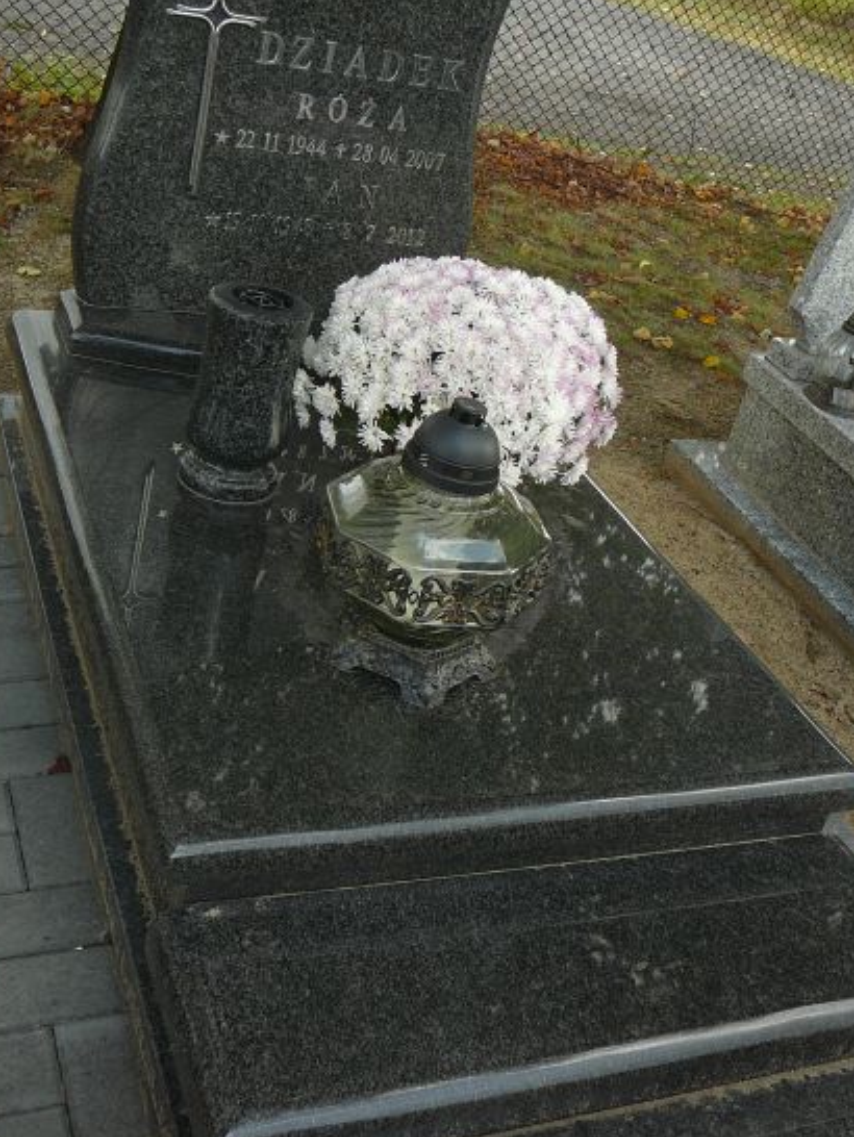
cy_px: 523
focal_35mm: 41
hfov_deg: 35.2
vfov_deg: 45.7
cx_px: 439
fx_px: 1348
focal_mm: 5.2
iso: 80
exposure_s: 1/125
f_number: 2.8
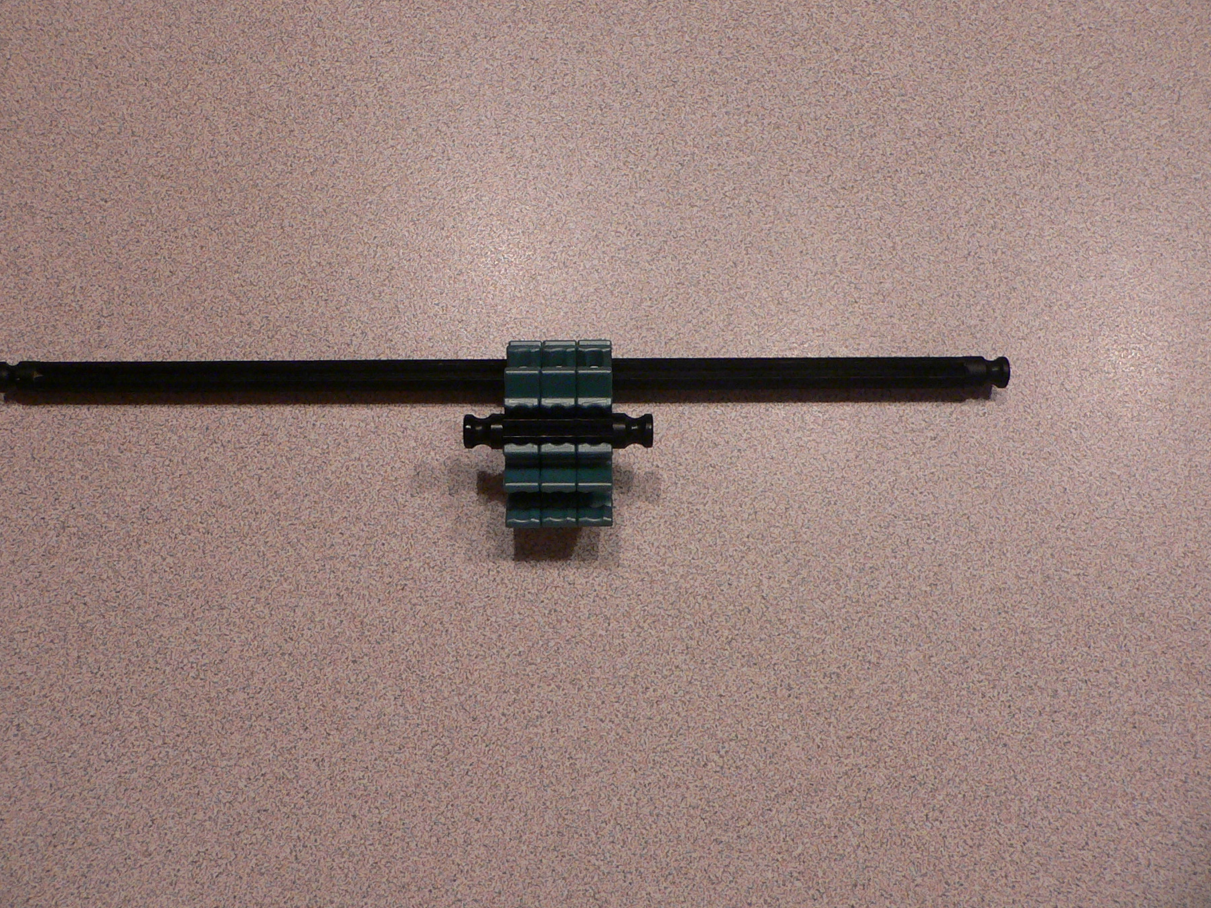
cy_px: 412
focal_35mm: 39
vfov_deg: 36.8
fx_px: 1364
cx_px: 542
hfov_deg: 47.8
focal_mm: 4.6
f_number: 2.8
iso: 200
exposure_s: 1/40
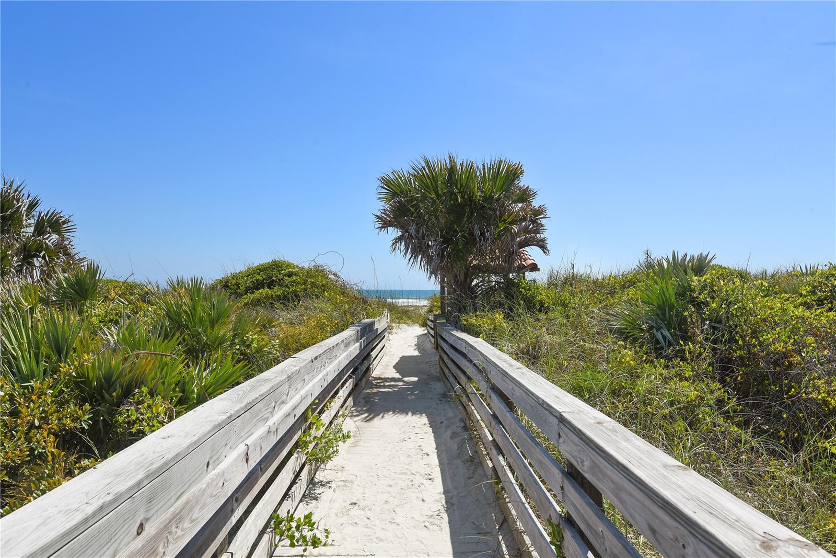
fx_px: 557
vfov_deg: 53.1
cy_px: 279
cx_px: 418
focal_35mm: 24
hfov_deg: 73.7
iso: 160
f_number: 10
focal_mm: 24
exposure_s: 1/500
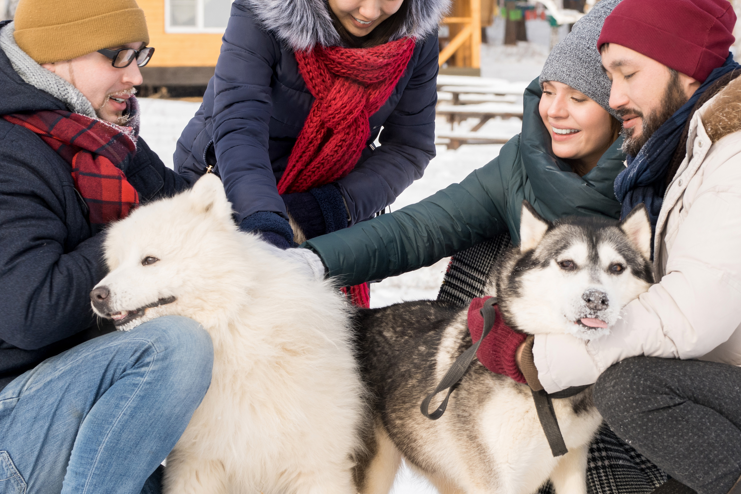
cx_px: 435
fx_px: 3129
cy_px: 245
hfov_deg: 13.5
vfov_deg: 9.0
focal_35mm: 152
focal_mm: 85
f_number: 7.1
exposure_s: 1/250
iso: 320
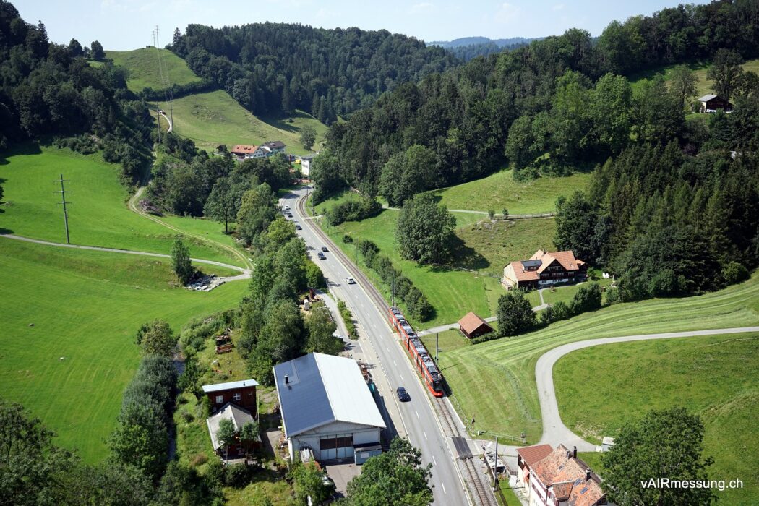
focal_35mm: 35
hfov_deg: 54.4
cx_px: 380
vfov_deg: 37.9
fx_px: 738
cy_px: 253
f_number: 5.6
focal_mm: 35
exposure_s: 1/1000
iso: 250
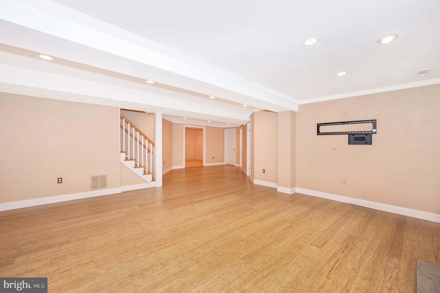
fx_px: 171
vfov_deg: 81.1
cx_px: 220
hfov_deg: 104.3
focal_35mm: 14
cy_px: 146
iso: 500
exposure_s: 1/30
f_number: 8
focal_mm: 14
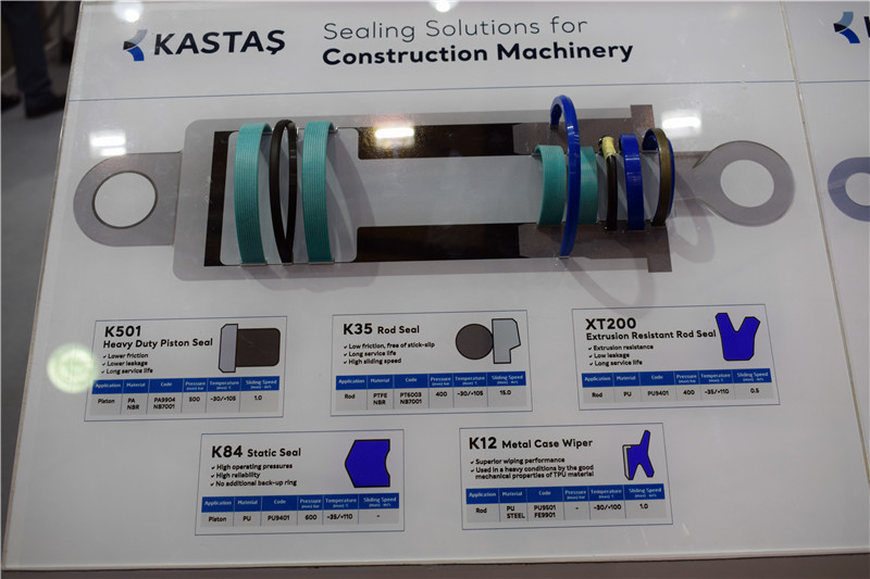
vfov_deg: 30.8
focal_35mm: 44
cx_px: 435
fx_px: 1051
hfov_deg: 45.0
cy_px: 290
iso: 400
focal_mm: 29
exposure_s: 1/125
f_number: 5.6
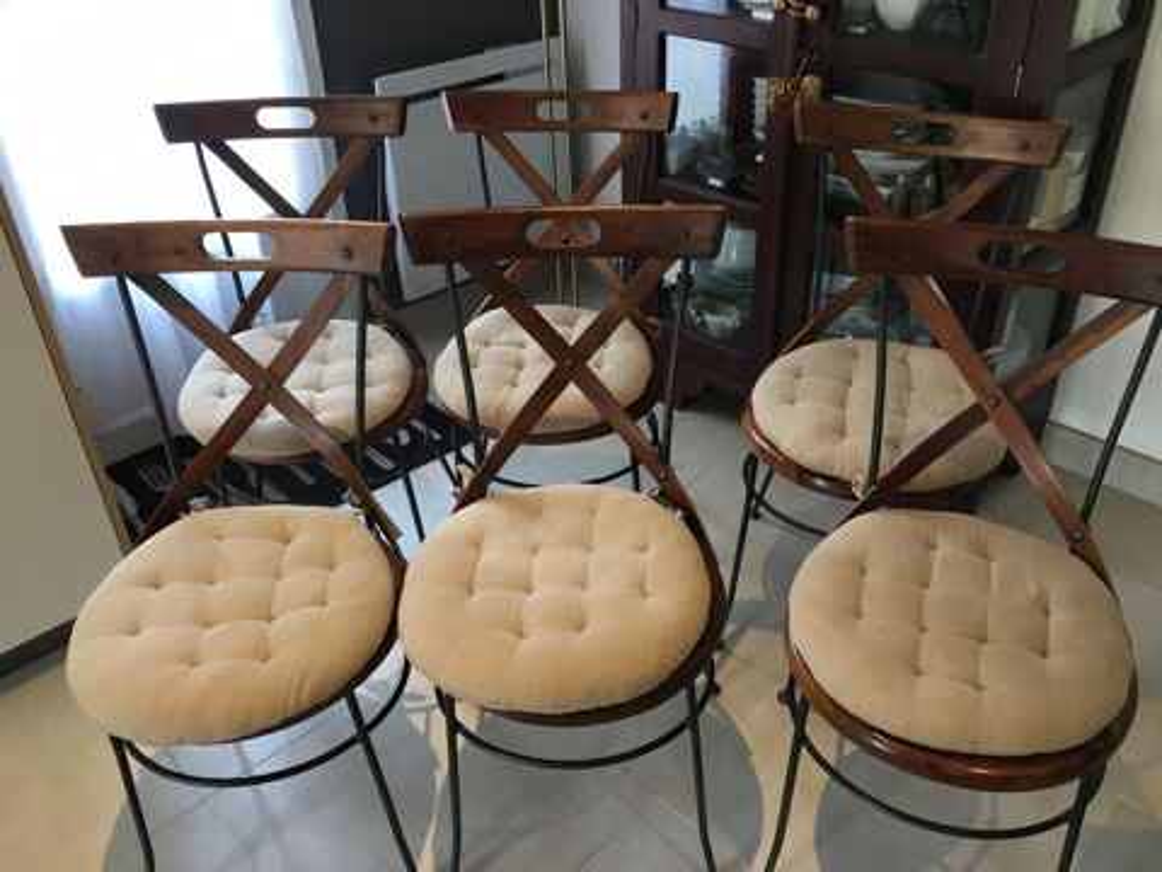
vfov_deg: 48.2
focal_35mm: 29
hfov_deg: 61.7
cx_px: 581
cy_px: 436
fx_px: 973
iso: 80
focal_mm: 4.15
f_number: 2.2
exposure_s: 1/33
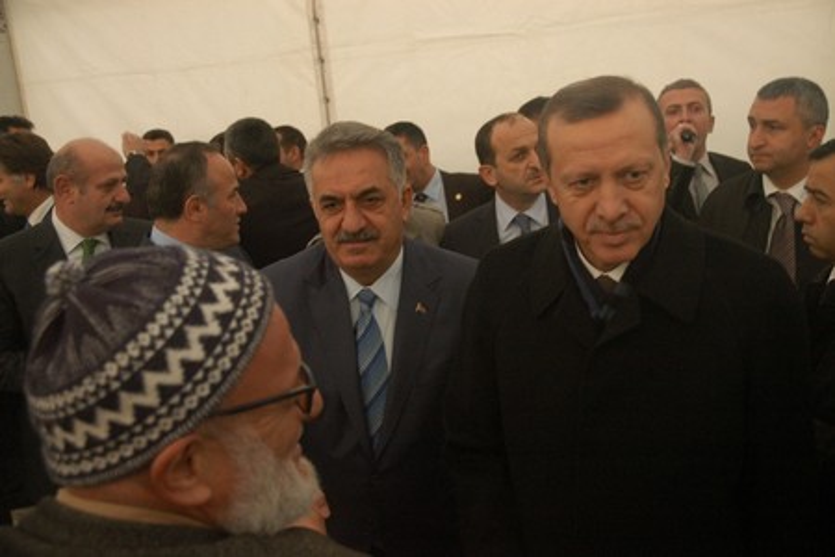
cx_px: 418
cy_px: 278
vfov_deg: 35.5
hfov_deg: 51.3
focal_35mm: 38
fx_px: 870
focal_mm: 25
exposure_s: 1/160
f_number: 4.5
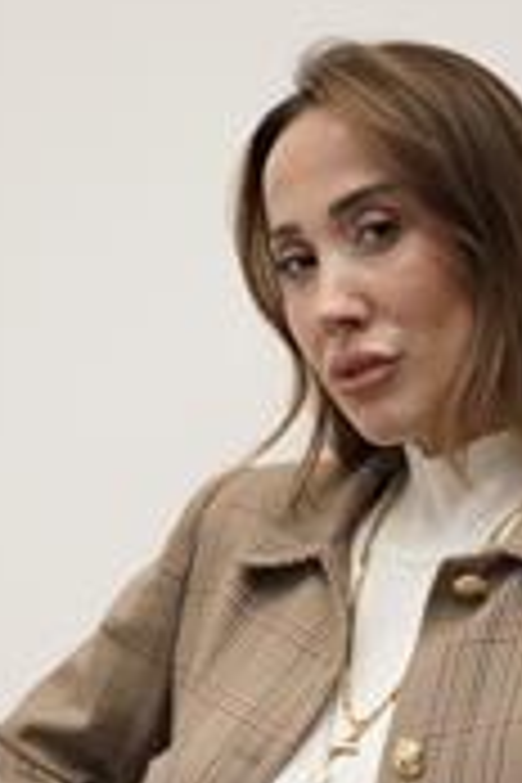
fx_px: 2462
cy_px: 776
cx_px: 387
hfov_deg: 12.1
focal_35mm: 113
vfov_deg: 17.7
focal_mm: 46.5
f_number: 2.8
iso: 400
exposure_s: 1/250
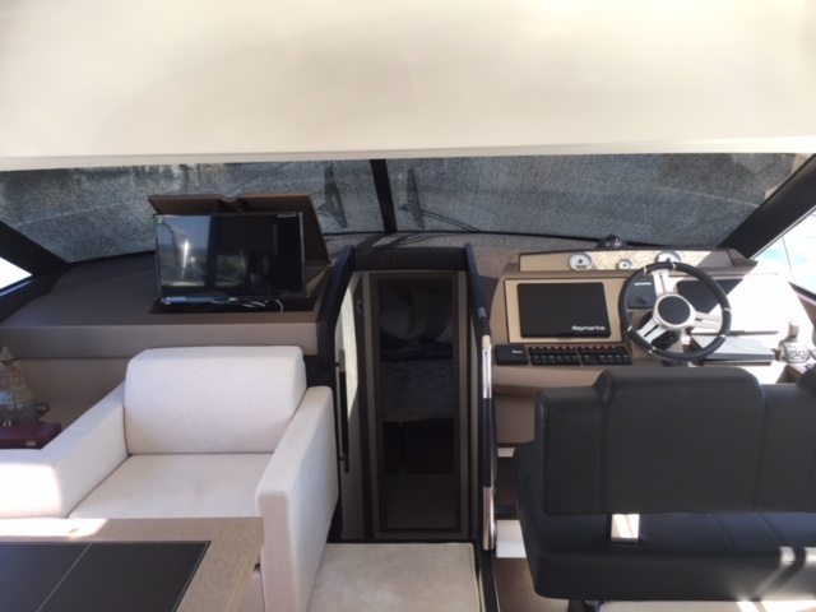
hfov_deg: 61.7
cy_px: 306
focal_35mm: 29
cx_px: 408
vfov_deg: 48.2
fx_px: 684
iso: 25
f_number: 2.2
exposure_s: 1/50
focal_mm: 4.15
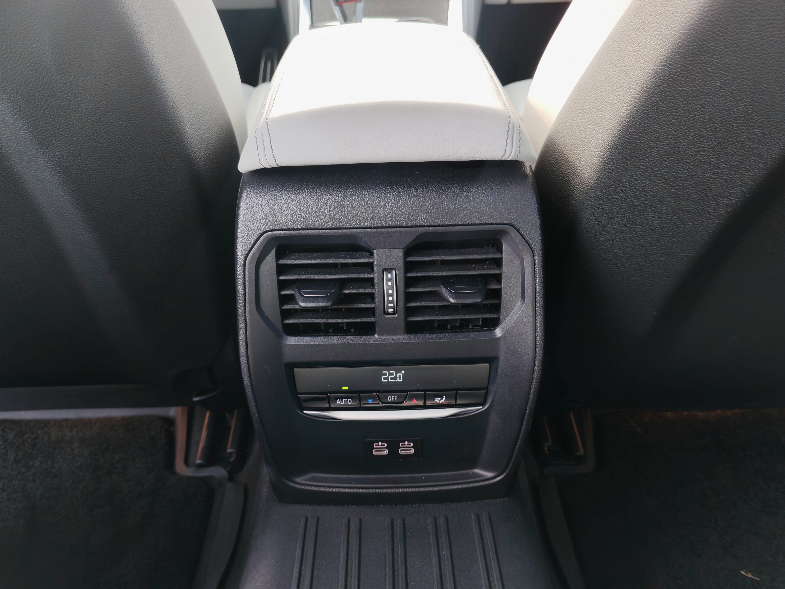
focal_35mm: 27
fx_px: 612
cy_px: 294
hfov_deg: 65.3
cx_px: 392
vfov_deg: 51.4
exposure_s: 1/100
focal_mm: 5.52
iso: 80
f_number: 1.95
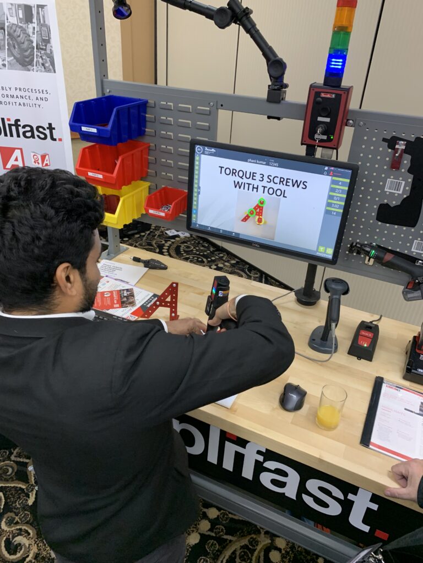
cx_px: 212
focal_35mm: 26
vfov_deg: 67.3
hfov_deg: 53.1
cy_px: 282
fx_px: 424
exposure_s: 1/60
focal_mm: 4.25
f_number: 1.8
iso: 160
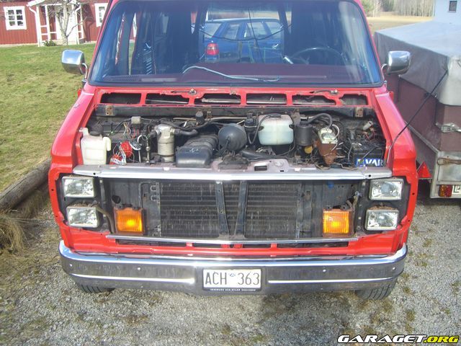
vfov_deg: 37.7
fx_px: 506
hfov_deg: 49.0
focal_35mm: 38
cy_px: 173
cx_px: 230
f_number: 4.3
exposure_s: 1/125
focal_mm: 6.2
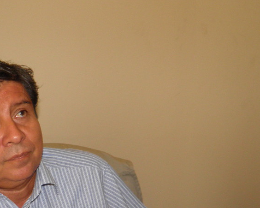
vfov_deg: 23.7
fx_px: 477
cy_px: 201
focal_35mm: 62
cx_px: 47
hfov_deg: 29.7
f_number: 2.8
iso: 100
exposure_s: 1/30
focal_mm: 4.9
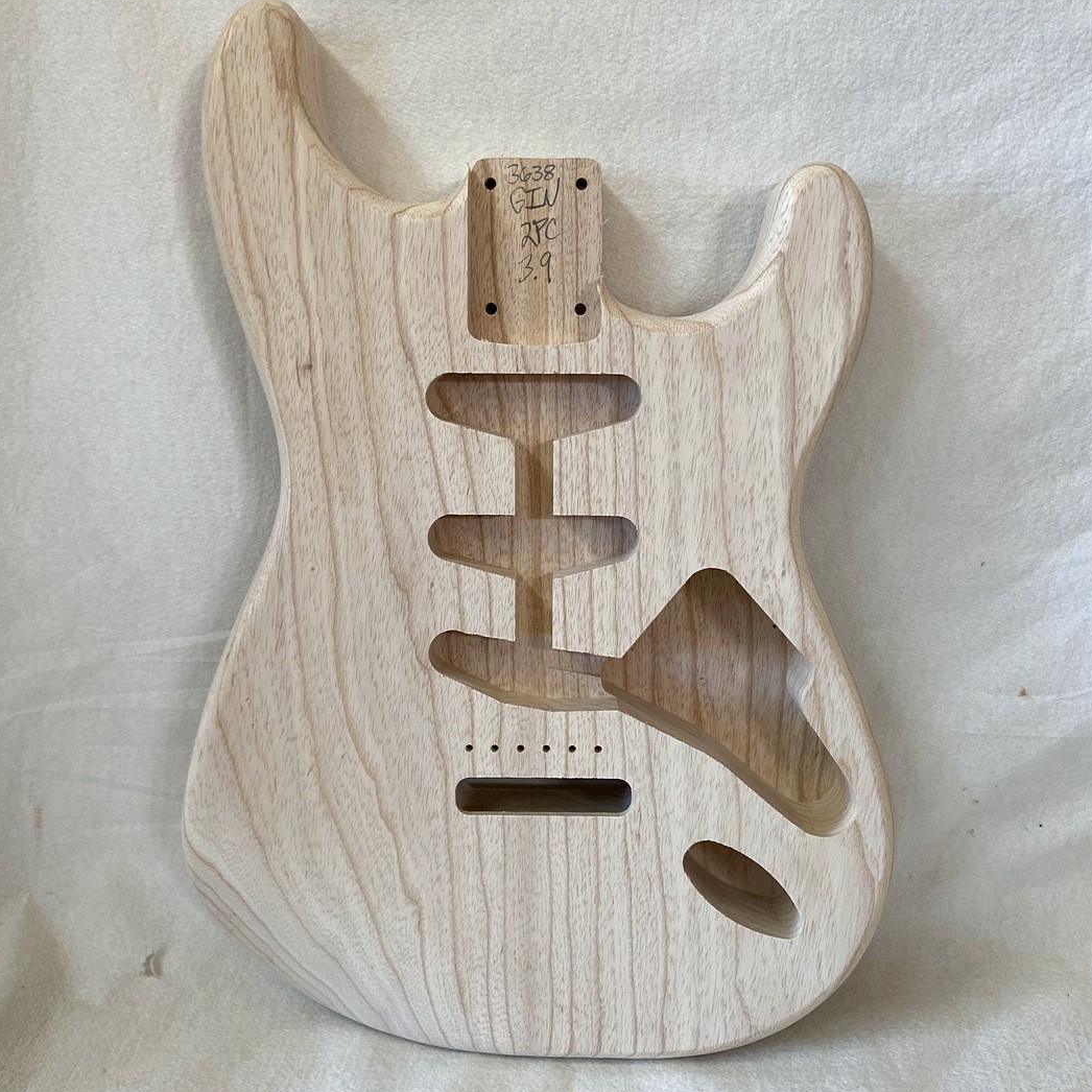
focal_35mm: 31
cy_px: 538
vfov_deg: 52.5
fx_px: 1106
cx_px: 548
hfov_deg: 52.5
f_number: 1.8
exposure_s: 1/60
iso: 64
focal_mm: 4.25
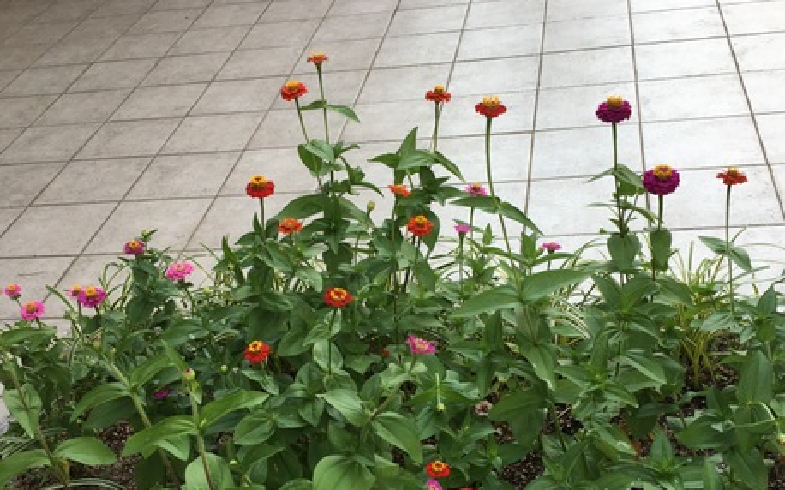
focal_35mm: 43
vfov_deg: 29.2
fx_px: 920
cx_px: 391
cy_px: 391
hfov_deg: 46.2
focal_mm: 4.15
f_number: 2.2
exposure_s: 1/327
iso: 25
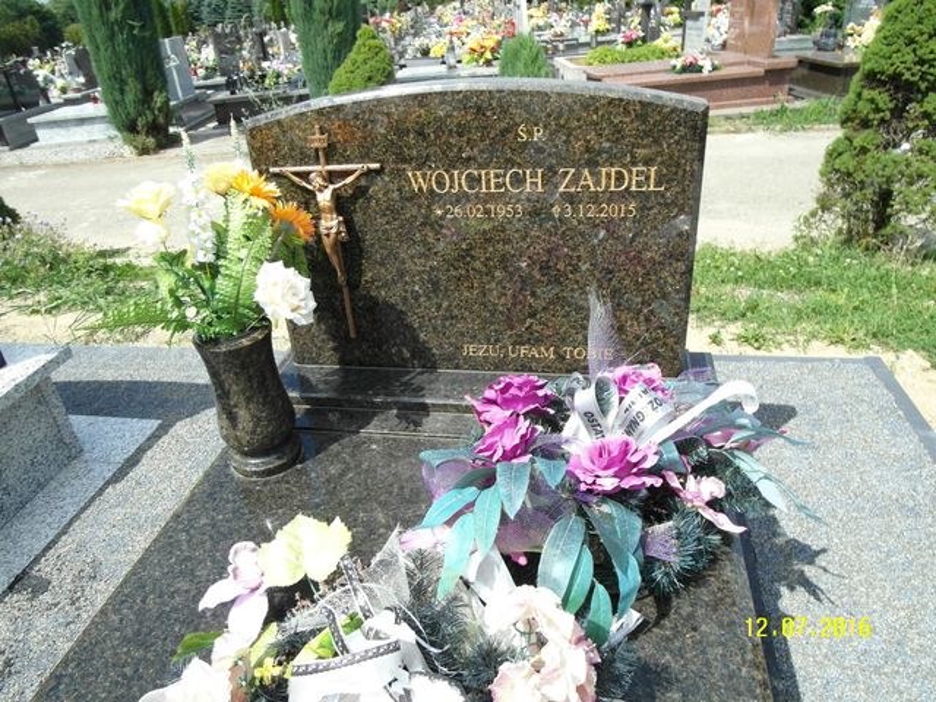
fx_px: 649
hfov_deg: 71.6
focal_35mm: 24
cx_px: 468
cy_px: 351
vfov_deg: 56.8
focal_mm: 5.2
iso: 80
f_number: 2.5
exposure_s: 1/1500
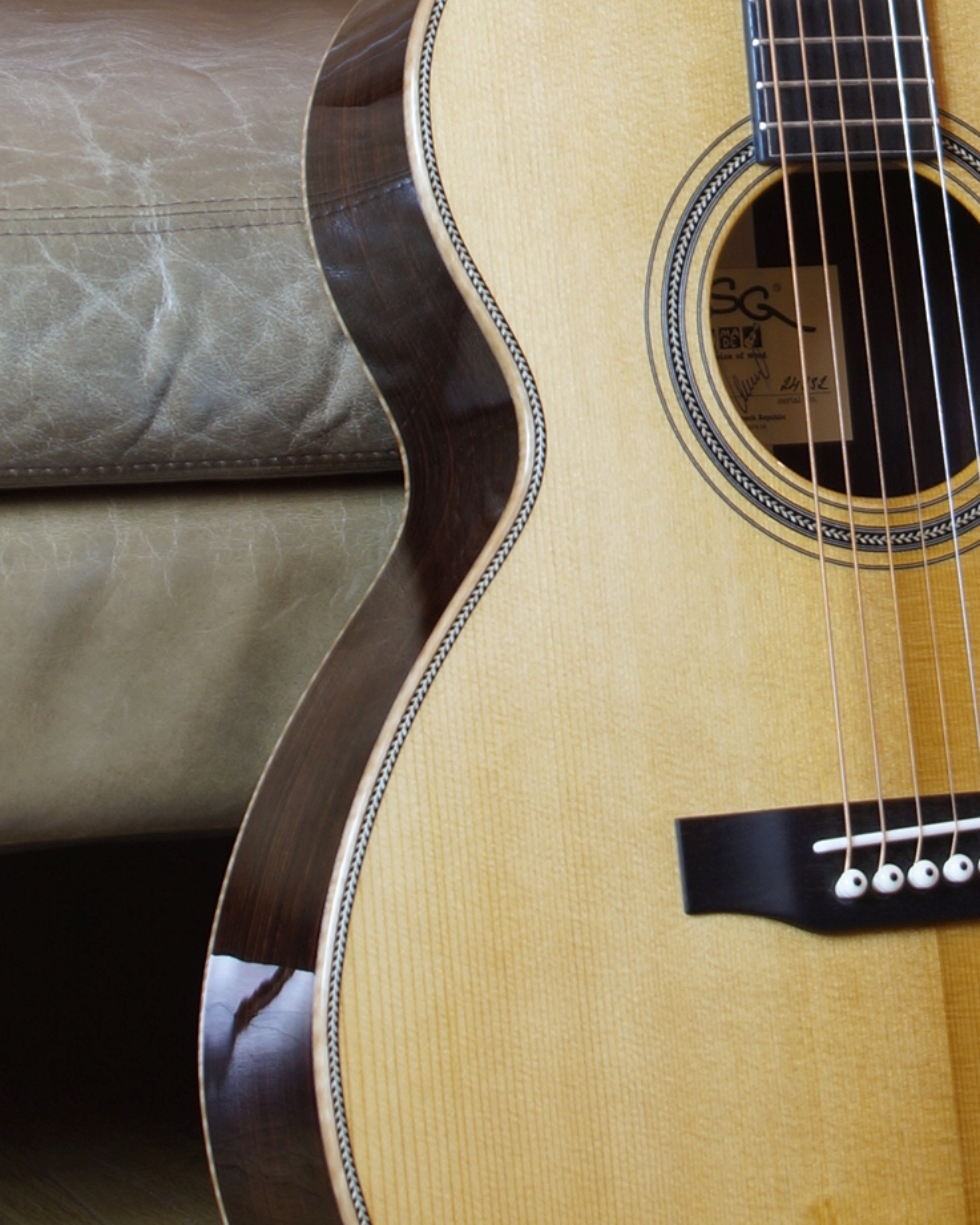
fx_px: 5307
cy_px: -97
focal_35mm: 146
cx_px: 895
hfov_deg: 10.5
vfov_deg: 12.9
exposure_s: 1/5
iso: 100
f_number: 4.5
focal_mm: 35
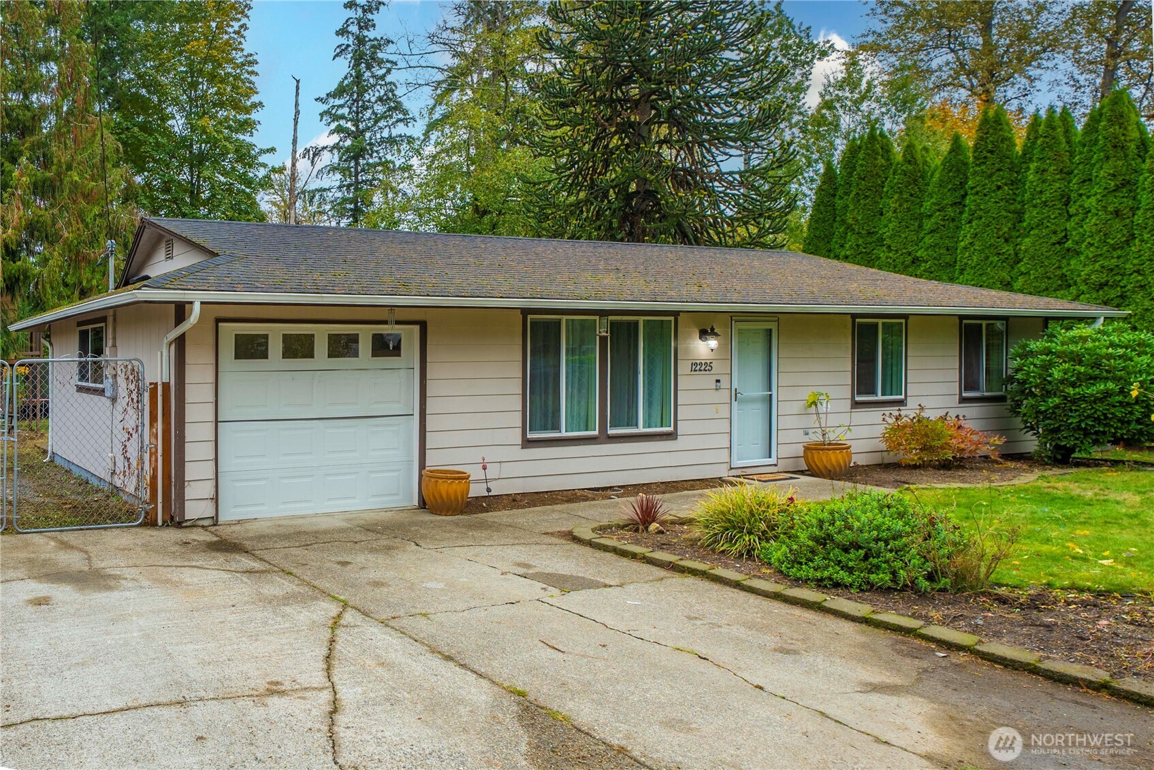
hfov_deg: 76.1
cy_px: 385
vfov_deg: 55.2
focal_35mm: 23
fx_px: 738
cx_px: 577
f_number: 7.1
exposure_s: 1/30
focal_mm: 23
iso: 100
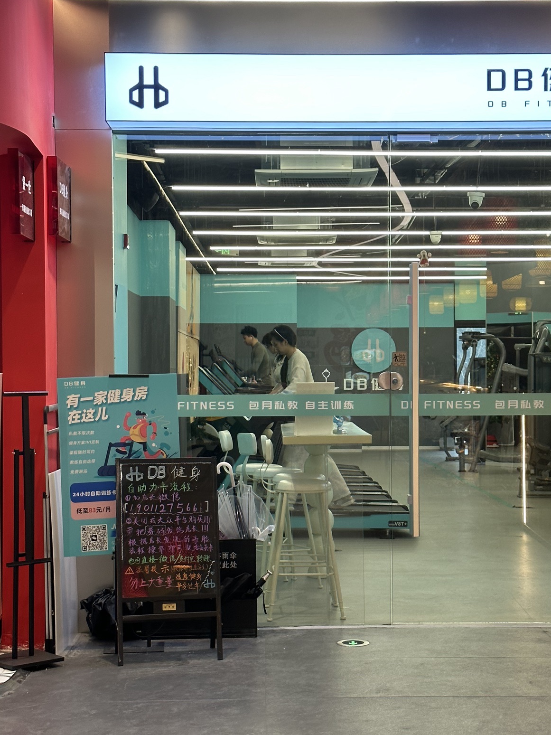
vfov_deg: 31.2
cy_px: 382
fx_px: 1316
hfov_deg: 23.6
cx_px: 318
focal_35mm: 62
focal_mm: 6.86
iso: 125
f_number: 1.78
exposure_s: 1/100
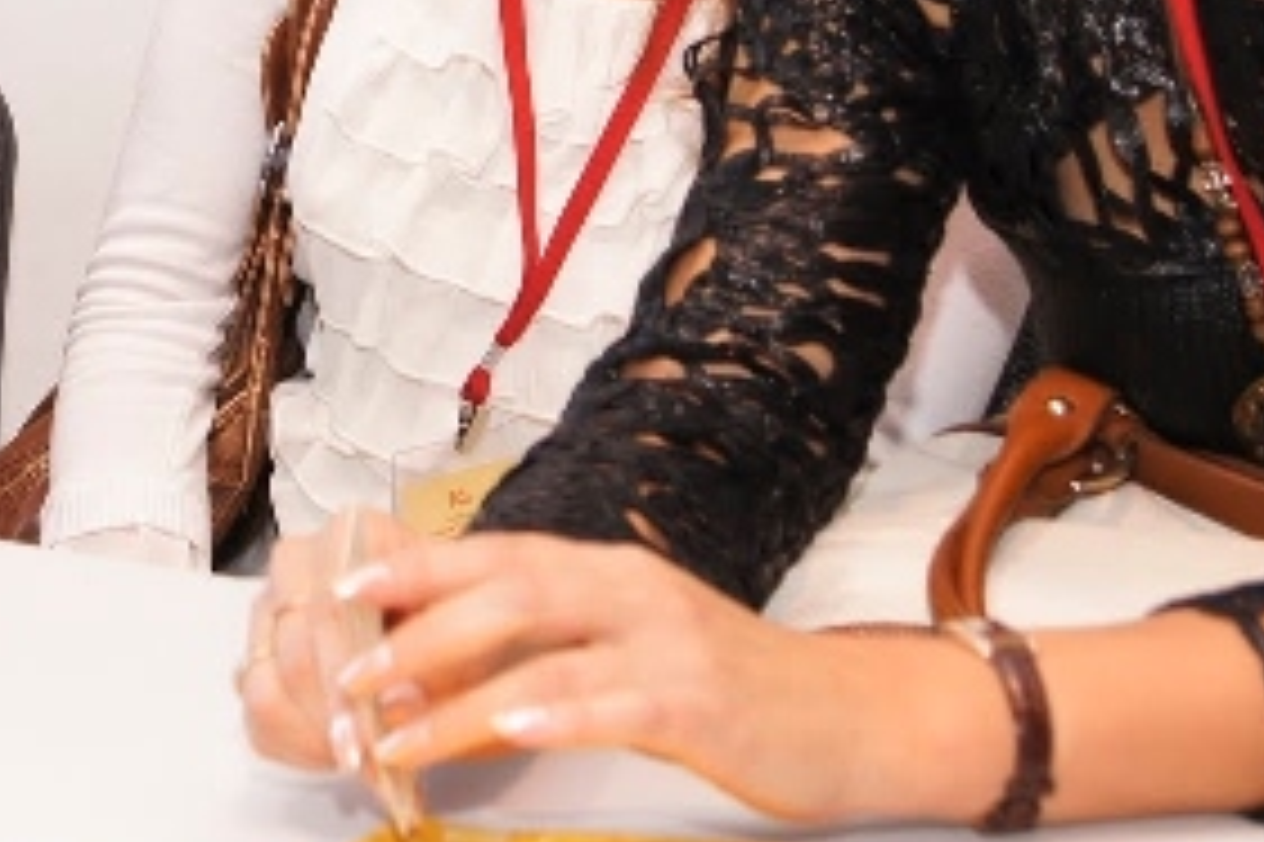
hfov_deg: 15.8
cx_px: 108
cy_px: -54
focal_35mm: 128
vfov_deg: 10.6
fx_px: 4491
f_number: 4
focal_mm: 30
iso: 400
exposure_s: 1/60
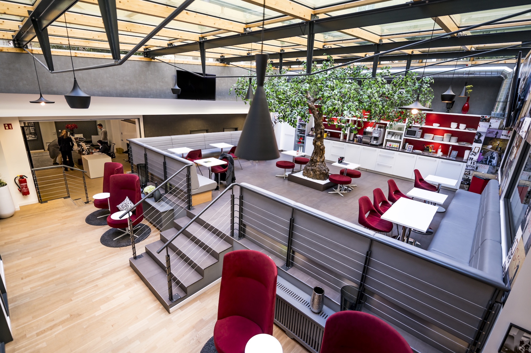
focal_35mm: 17
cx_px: 266
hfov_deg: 93.3
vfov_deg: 70.4
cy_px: 176
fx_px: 251
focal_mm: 17
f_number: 2.8
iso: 500
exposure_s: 1/200
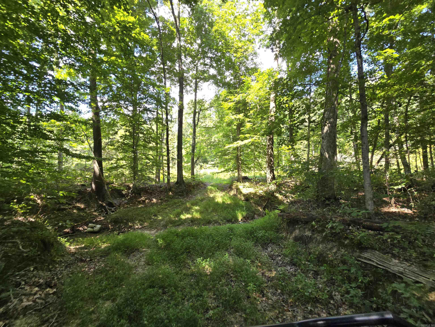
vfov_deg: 89.9
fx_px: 163
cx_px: 218
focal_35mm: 13
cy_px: 164
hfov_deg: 106.2
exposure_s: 1/151
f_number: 2.2
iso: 50
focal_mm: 2.2
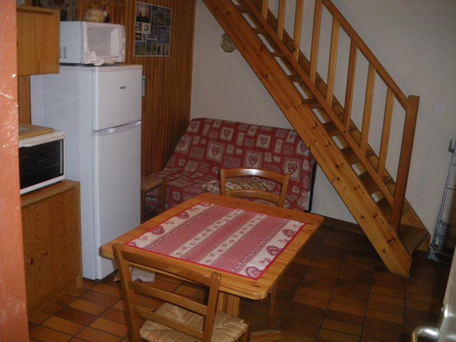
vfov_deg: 39.7
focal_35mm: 36
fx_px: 474
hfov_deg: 51.4
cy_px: 171
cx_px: 228
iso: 400
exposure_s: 1/50
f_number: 3.5
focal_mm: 6.3
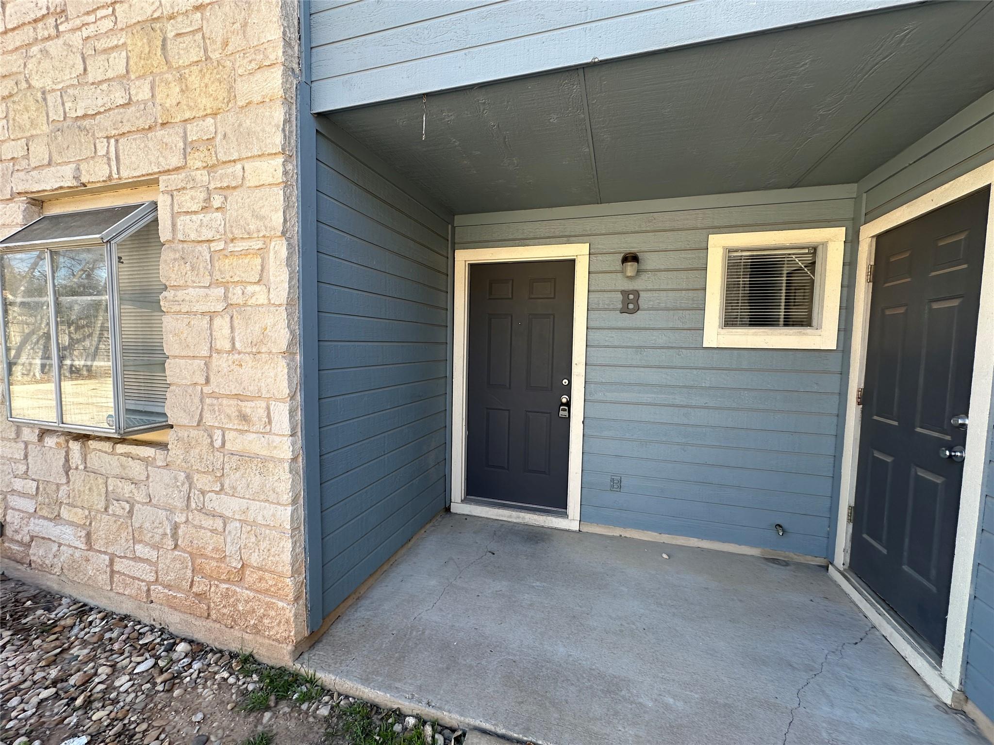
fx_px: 402
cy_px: 372
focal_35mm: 14
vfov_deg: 85.7
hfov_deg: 102.1
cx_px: 497
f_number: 2.2
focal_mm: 2.22
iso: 40
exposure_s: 1/148
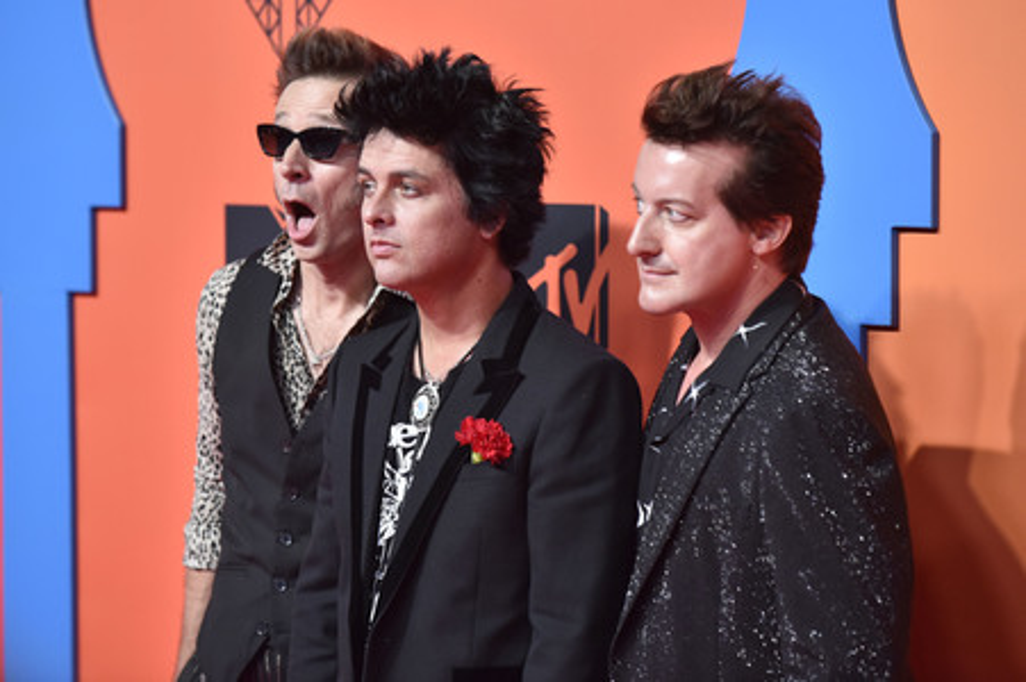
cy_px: 341
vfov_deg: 8.3
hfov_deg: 12.5
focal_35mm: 165
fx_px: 4699
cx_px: 513
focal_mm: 165
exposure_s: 1/320
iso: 2500
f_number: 3.5
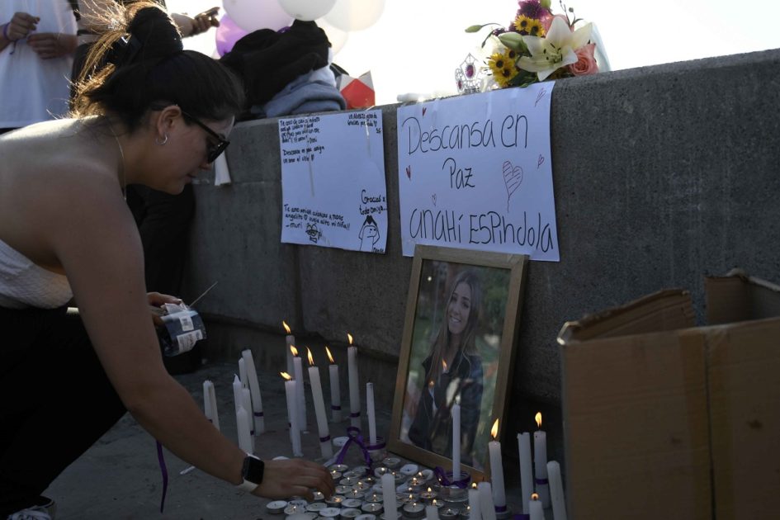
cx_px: 390
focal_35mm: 48
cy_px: 260
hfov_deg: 41.1
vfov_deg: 28.1
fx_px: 1040
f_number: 2.8
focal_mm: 32
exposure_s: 1/2500
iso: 250
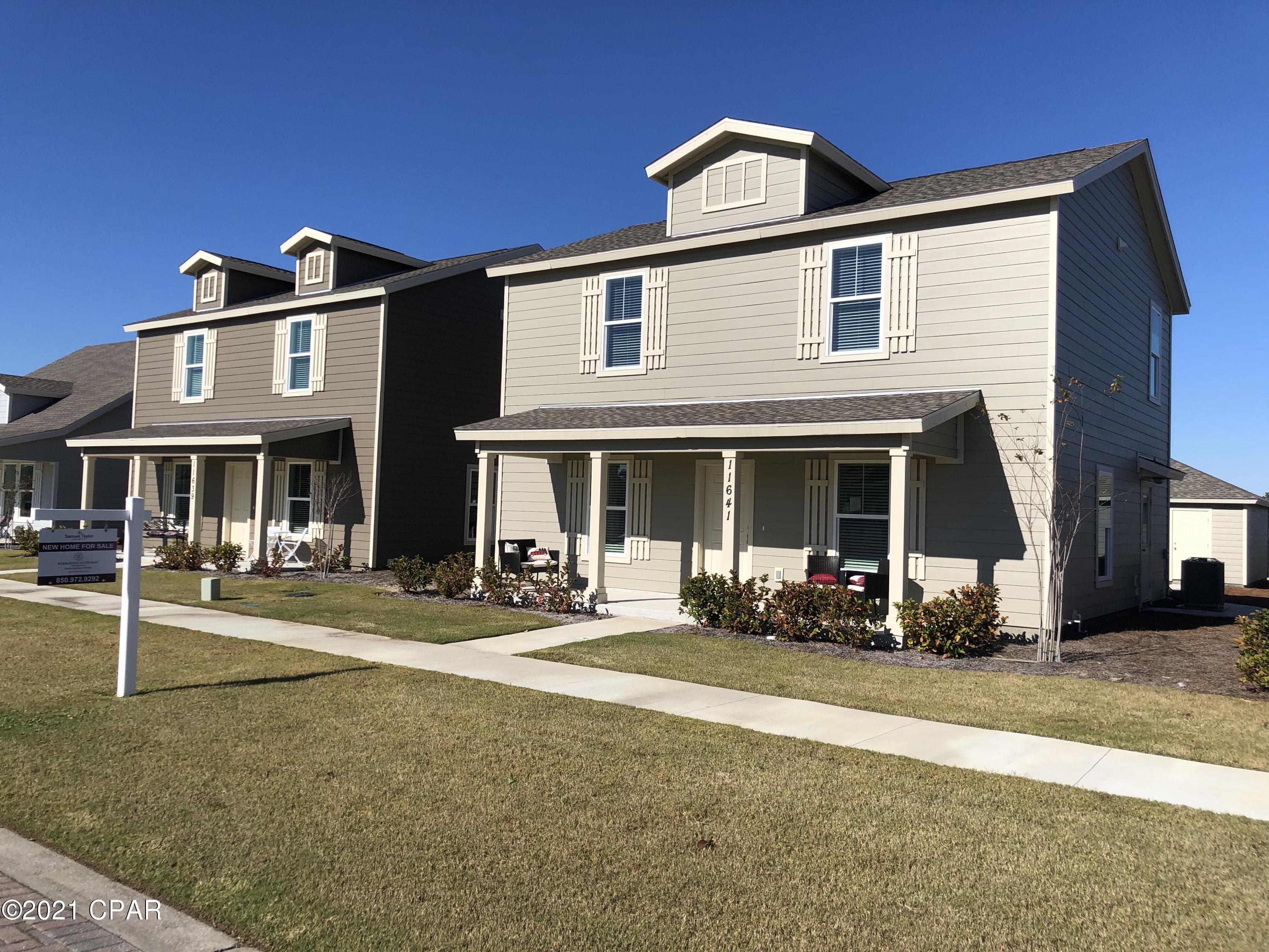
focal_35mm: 28
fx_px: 1026
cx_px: 634
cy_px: 476
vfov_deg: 49.7
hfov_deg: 63.4
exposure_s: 1/3205
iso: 20
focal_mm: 4
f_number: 1.8
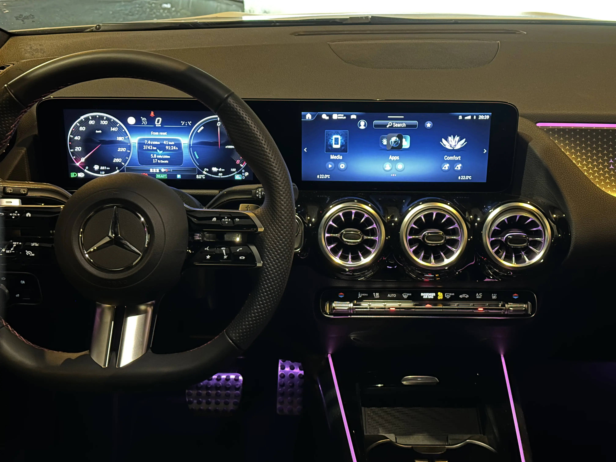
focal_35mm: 48
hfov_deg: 39.7
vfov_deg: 30.3
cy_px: 231
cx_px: 308
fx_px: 854
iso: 400
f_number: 1.78
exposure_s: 1/5
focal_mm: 6.86
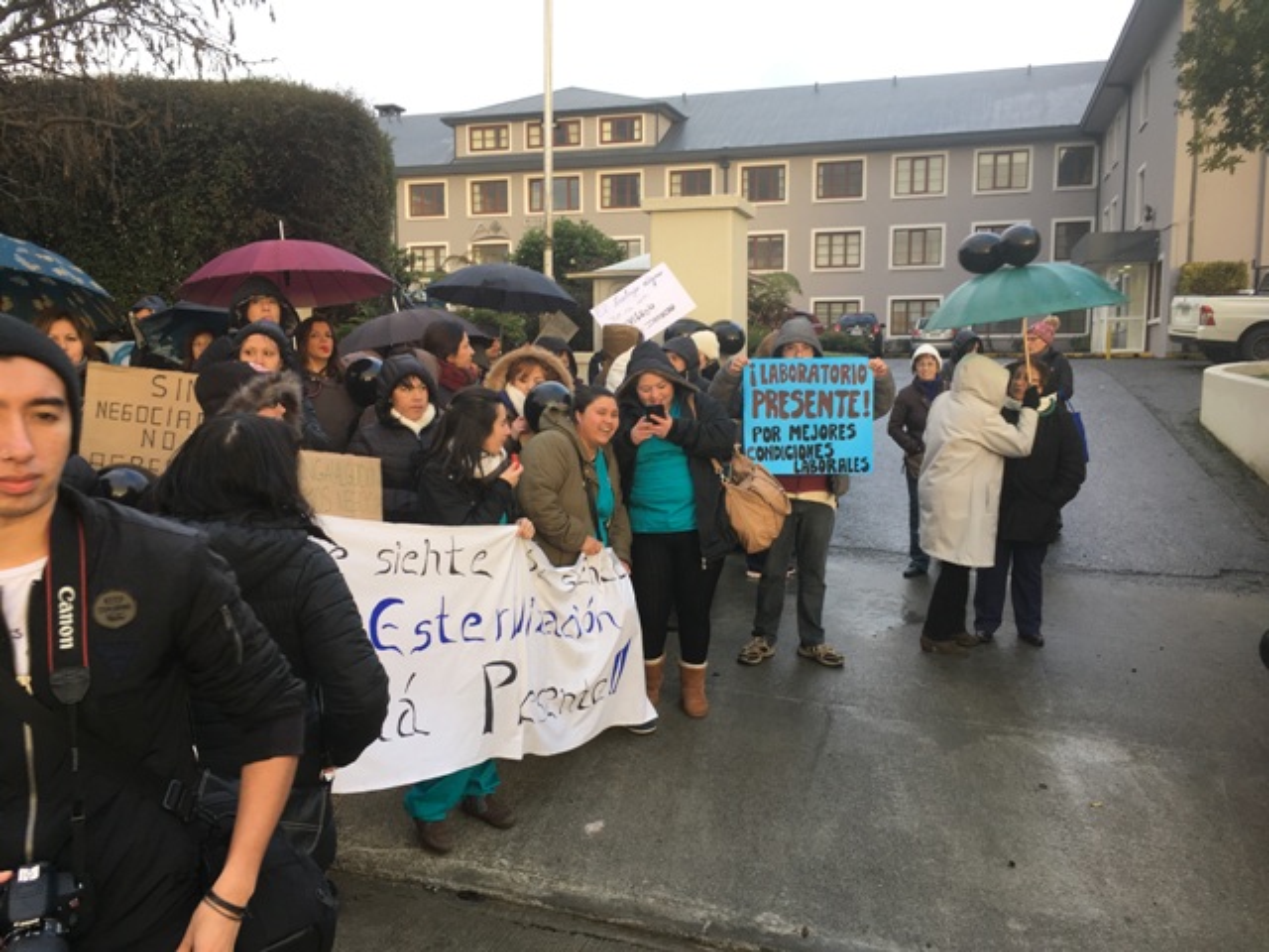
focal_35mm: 29
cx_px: 634
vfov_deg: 48.2
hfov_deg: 61.7
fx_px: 1063
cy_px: 476
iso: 32
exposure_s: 1/100
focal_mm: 4.15
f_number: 2.2
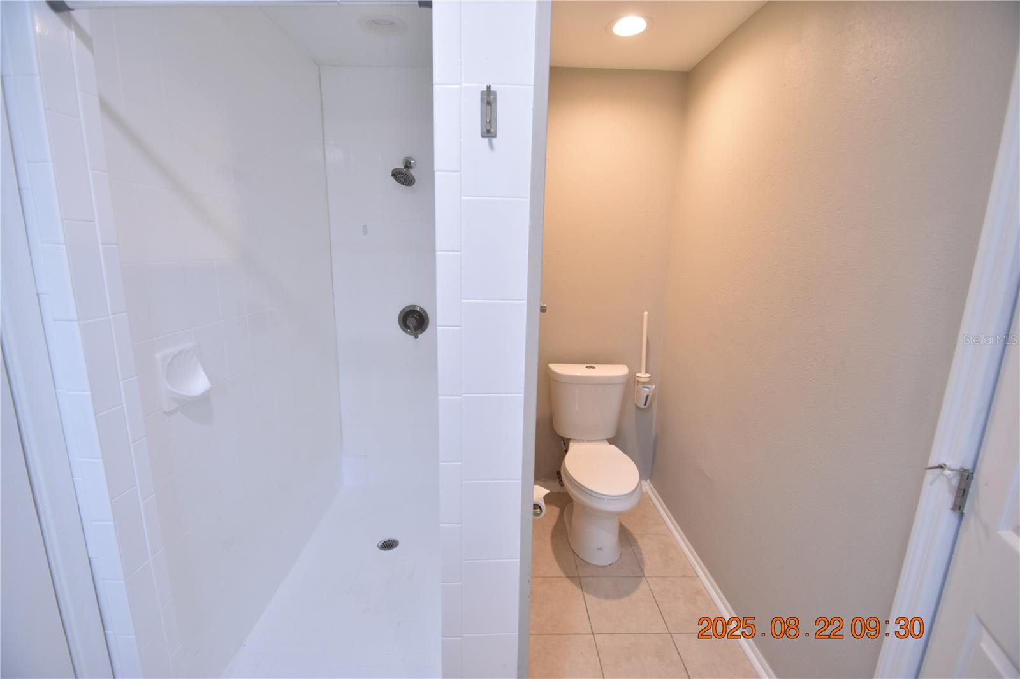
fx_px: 425
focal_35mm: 15
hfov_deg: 100.4
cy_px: 340
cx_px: 510
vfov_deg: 77.3
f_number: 3.5
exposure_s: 1/125
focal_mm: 10
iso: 800
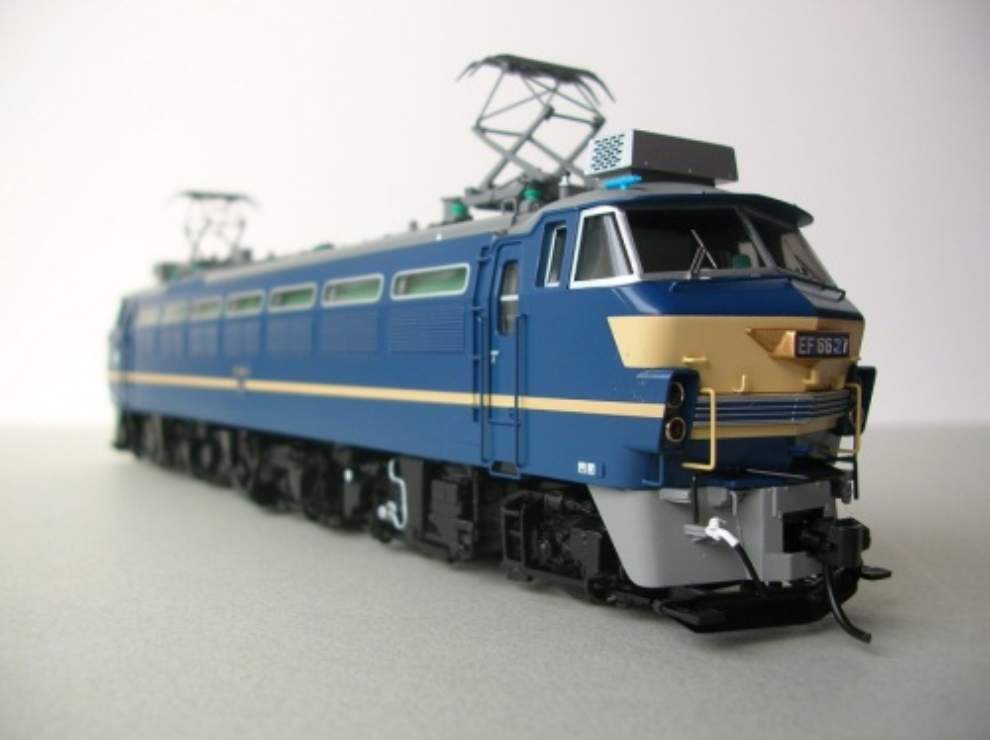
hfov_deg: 52.7
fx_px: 1000
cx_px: 495
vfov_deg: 40.6
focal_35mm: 35
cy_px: 370
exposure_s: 1/32.6
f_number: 2.8
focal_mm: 5.8
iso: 50
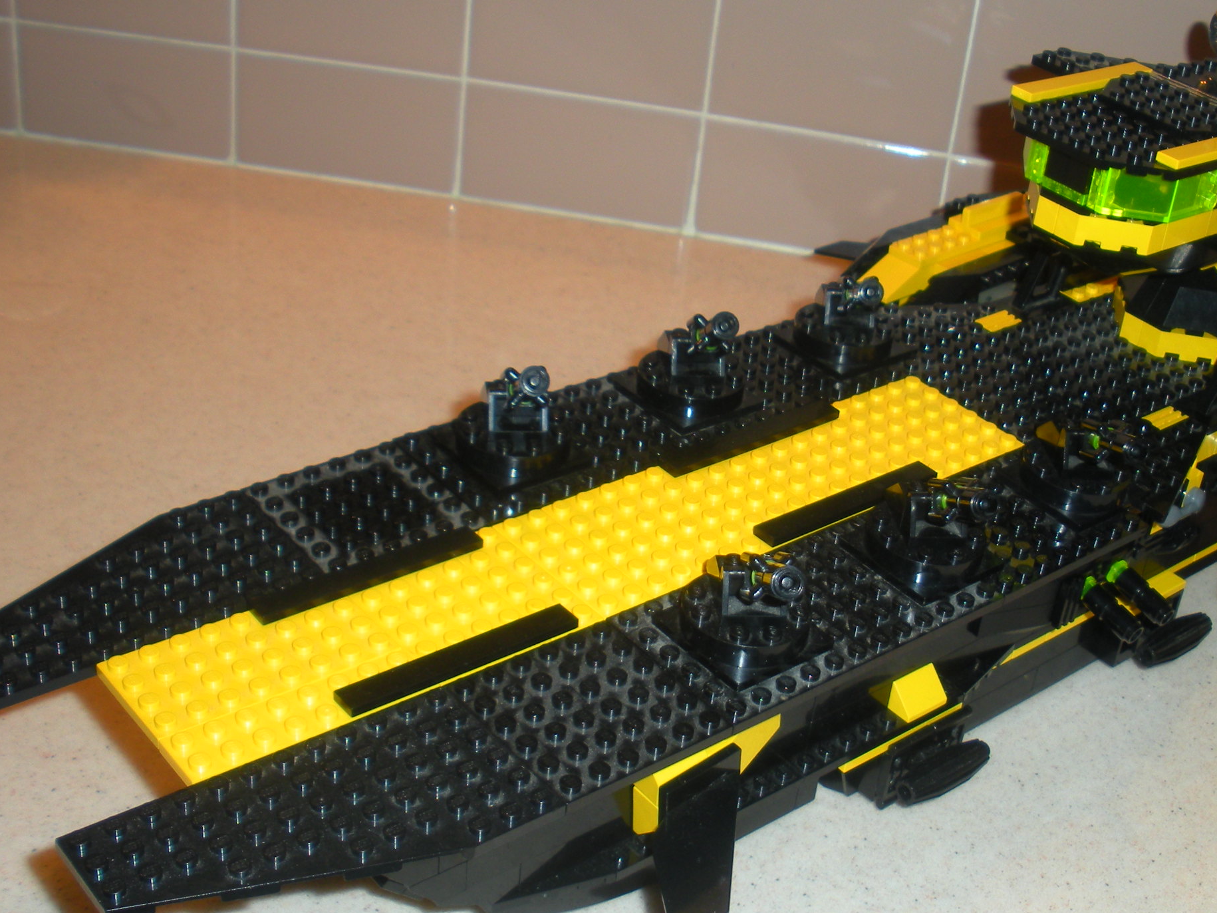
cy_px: 445
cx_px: 763
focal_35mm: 51
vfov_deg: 28.6
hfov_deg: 37.3
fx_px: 1793
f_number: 3.5
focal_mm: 6.3
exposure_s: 1/30
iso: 64
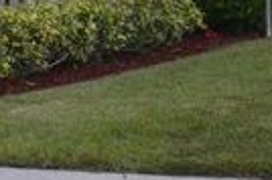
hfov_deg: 14.5
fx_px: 928
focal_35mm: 123
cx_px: -229
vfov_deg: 10.6
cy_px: -118
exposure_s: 1/50
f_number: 13
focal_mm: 22
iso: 500
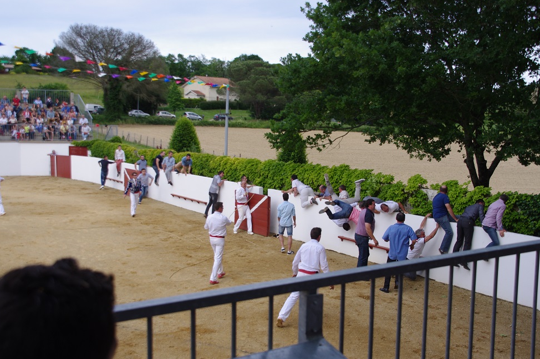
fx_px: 614
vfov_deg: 32.6
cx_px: 258
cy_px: 183
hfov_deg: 47.4
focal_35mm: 41
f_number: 5.6
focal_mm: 26
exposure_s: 1/320
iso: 200
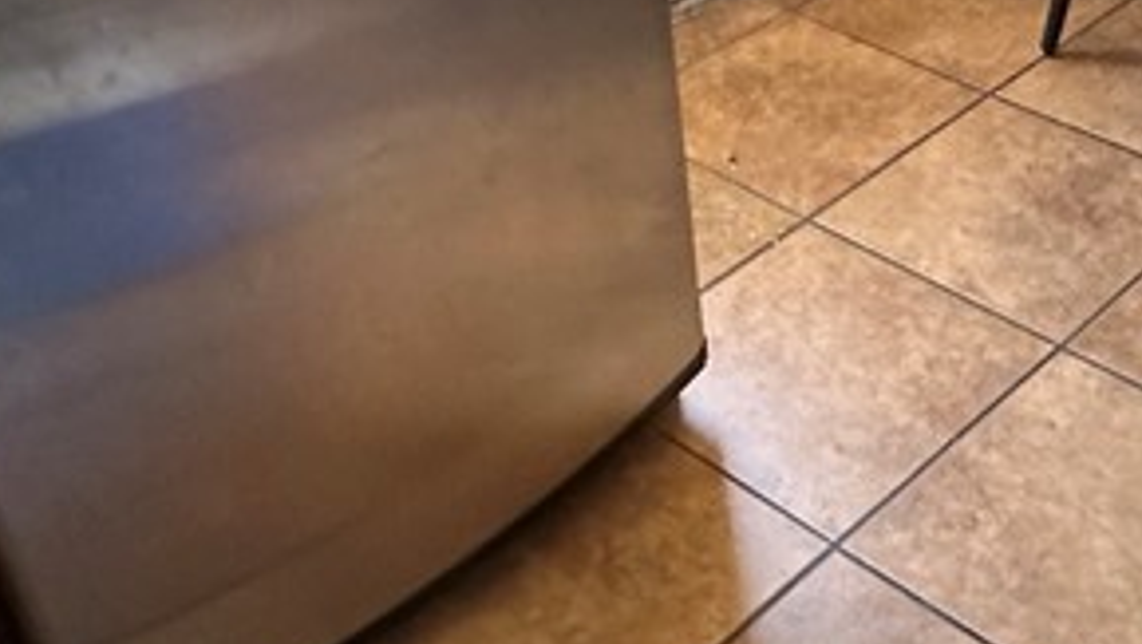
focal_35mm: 54
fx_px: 1636
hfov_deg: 37.7
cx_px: 830
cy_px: 63
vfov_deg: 21.8
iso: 400
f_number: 2.2
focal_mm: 2.22
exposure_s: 1/60
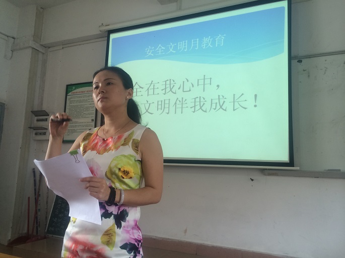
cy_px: 129
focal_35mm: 30
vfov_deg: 46.8
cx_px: 172
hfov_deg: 60.0
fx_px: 299
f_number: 2.2
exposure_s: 1/30
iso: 40
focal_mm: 4.12
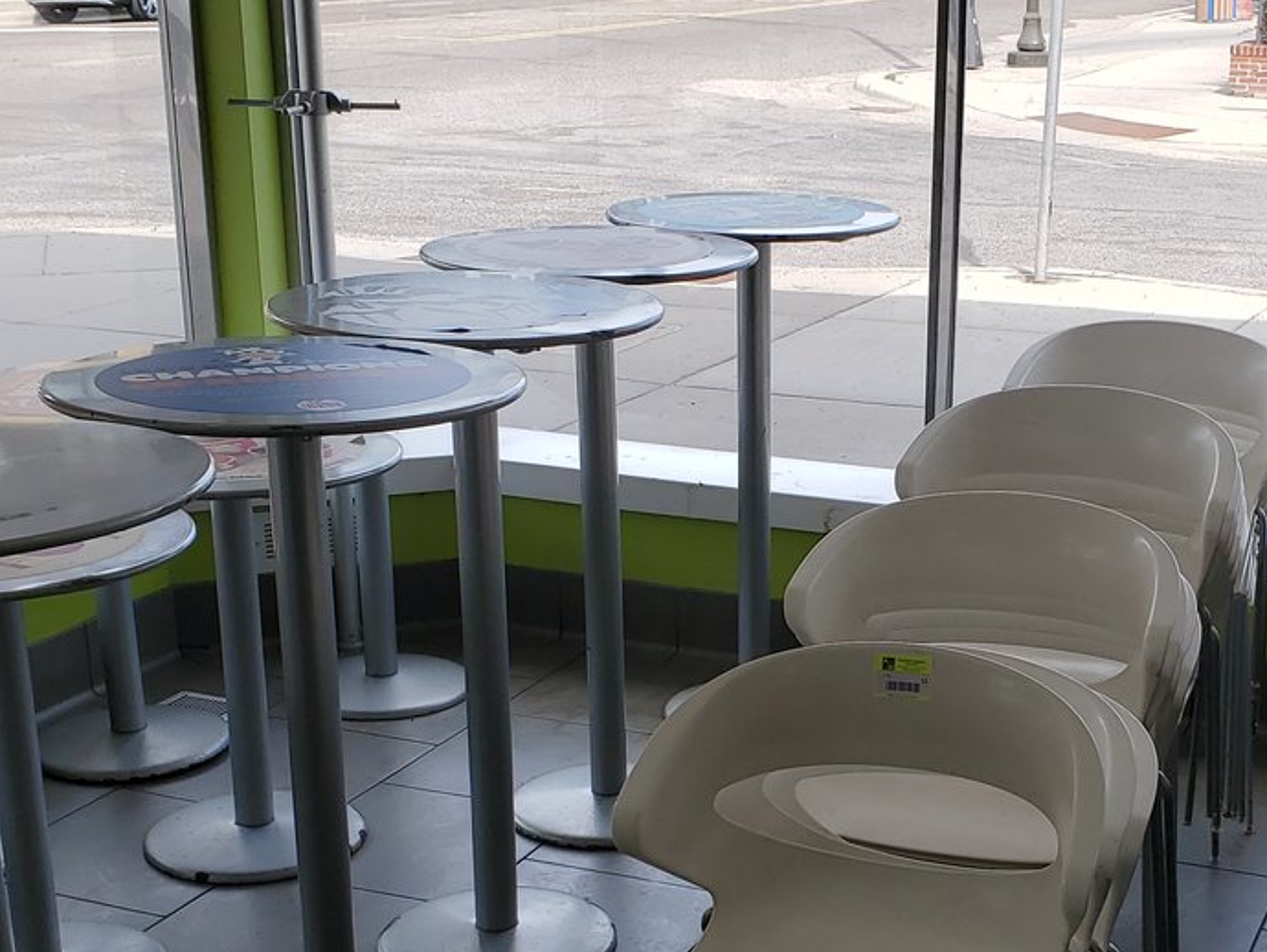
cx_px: 858
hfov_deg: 33.4
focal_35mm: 57
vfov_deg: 25.4
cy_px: 688
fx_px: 2087
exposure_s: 1/439
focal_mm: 4.3
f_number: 2.4
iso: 50
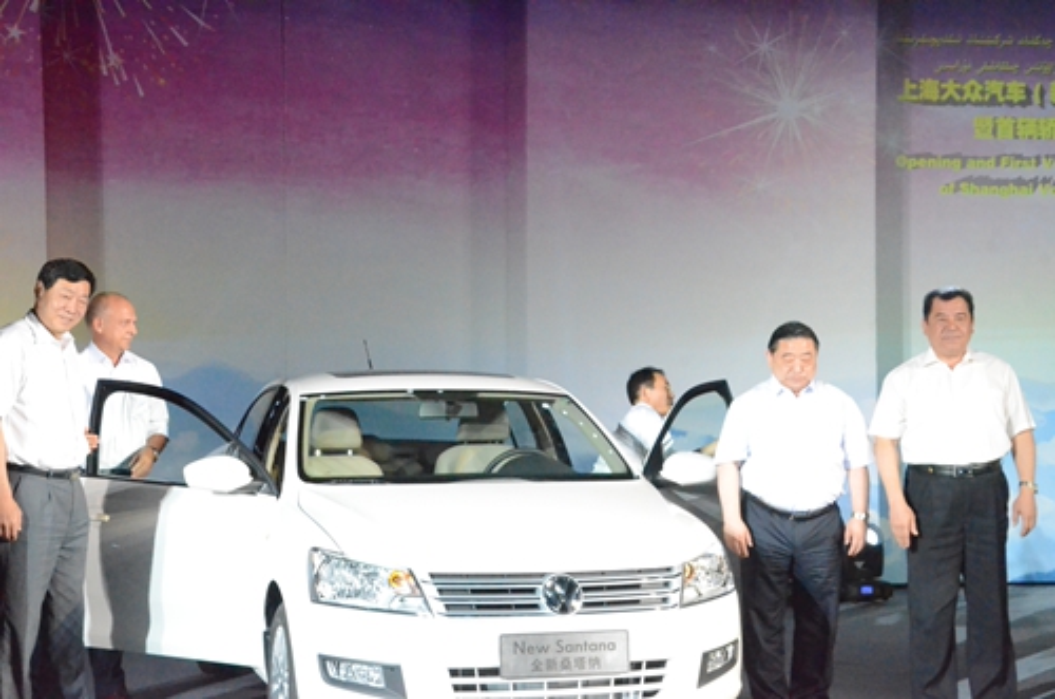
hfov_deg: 33.5
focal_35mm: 60
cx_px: 528
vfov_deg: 22.5
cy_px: 350
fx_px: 1754
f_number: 11
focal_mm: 40
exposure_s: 1/500
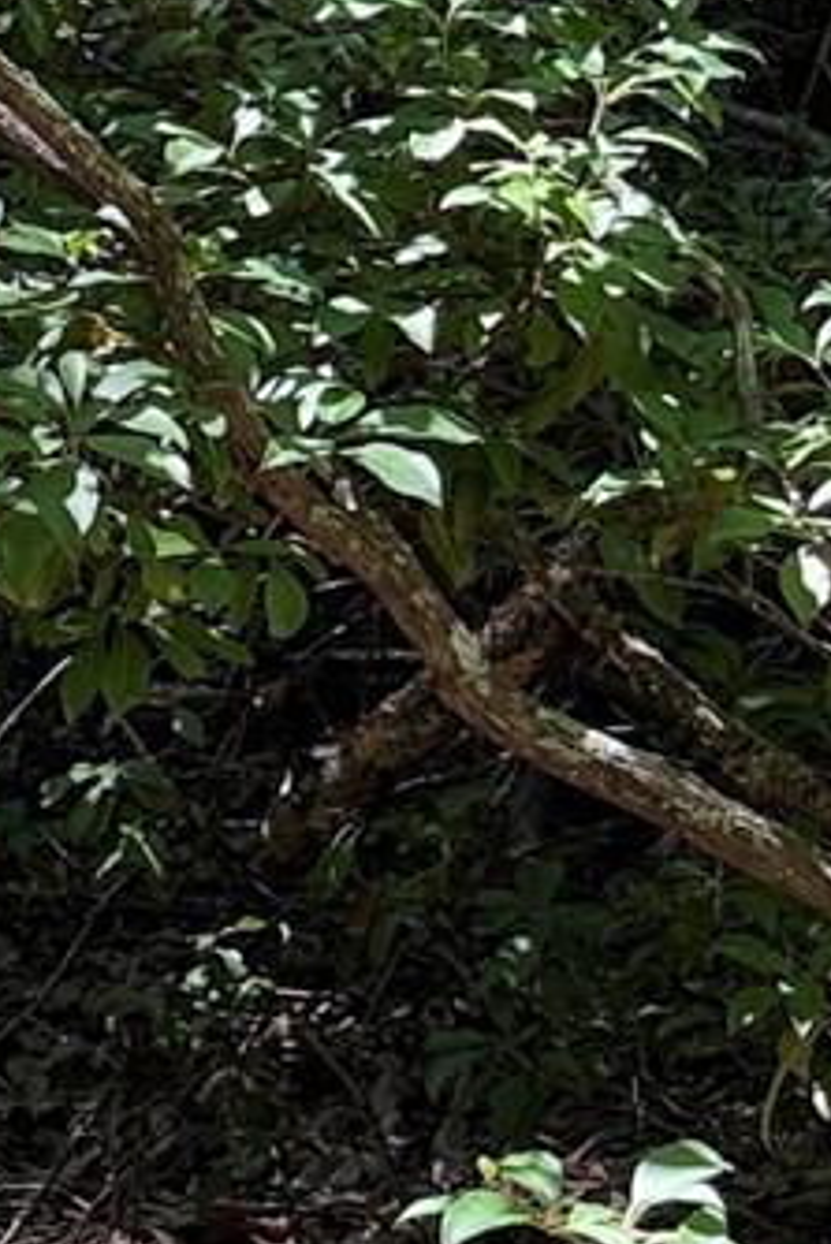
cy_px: 331
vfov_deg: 13.4
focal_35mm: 153
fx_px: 5292
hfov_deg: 8.0
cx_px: -1483
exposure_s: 1/274
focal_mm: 6.76
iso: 100
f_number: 1.78
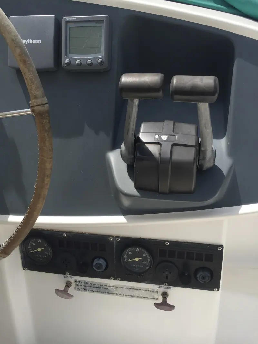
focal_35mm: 29
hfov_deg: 48.2
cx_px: 129
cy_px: 172
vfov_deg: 61.6
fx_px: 288
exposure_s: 1/1721
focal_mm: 4.15
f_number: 2.2
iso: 32
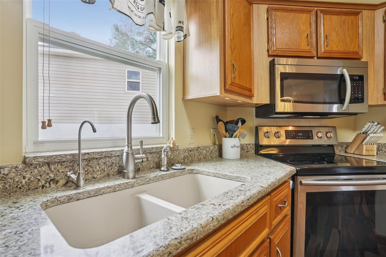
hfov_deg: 93.3
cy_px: 128
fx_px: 182
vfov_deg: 70.4
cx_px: 193
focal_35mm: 17
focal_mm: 17
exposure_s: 1/25
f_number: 8
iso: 400
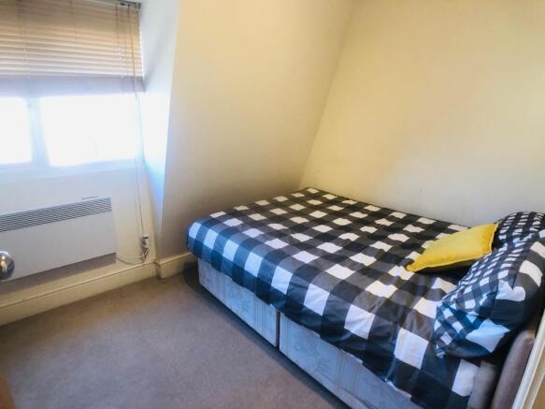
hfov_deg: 63.5
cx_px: 272
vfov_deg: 49.7
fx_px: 441
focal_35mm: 28
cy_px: 204
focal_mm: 3.99
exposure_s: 1/33
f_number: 1.8
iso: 40
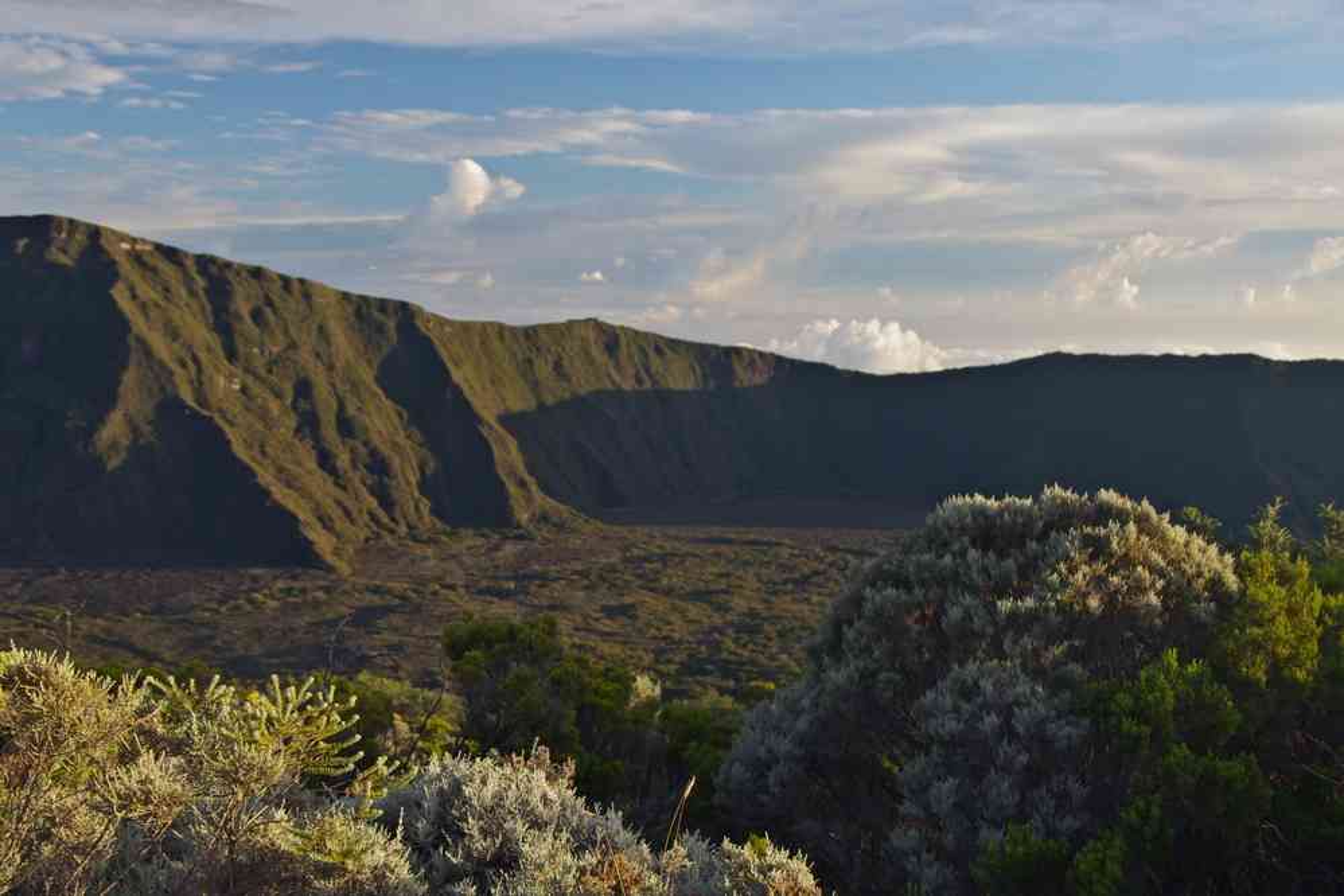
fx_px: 1506
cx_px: 672
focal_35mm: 40
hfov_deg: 48.1
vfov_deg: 33.1
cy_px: 448
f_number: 5.6
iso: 400
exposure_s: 1/125
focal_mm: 26.9
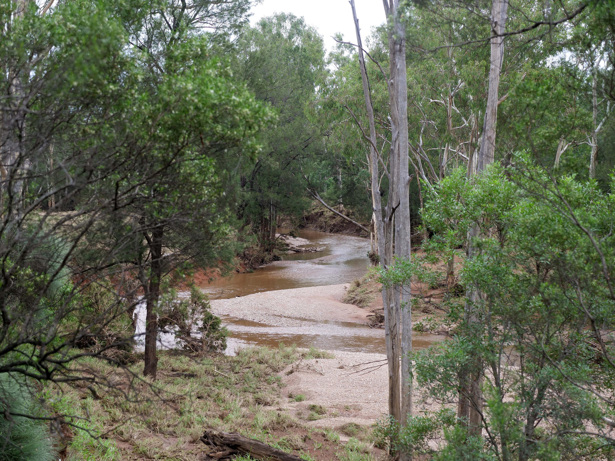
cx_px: 308
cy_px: 230
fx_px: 1244
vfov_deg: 21.0
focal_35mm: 70
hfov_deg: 27.8
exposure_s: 1/250
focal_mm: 35
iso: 200
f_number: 4
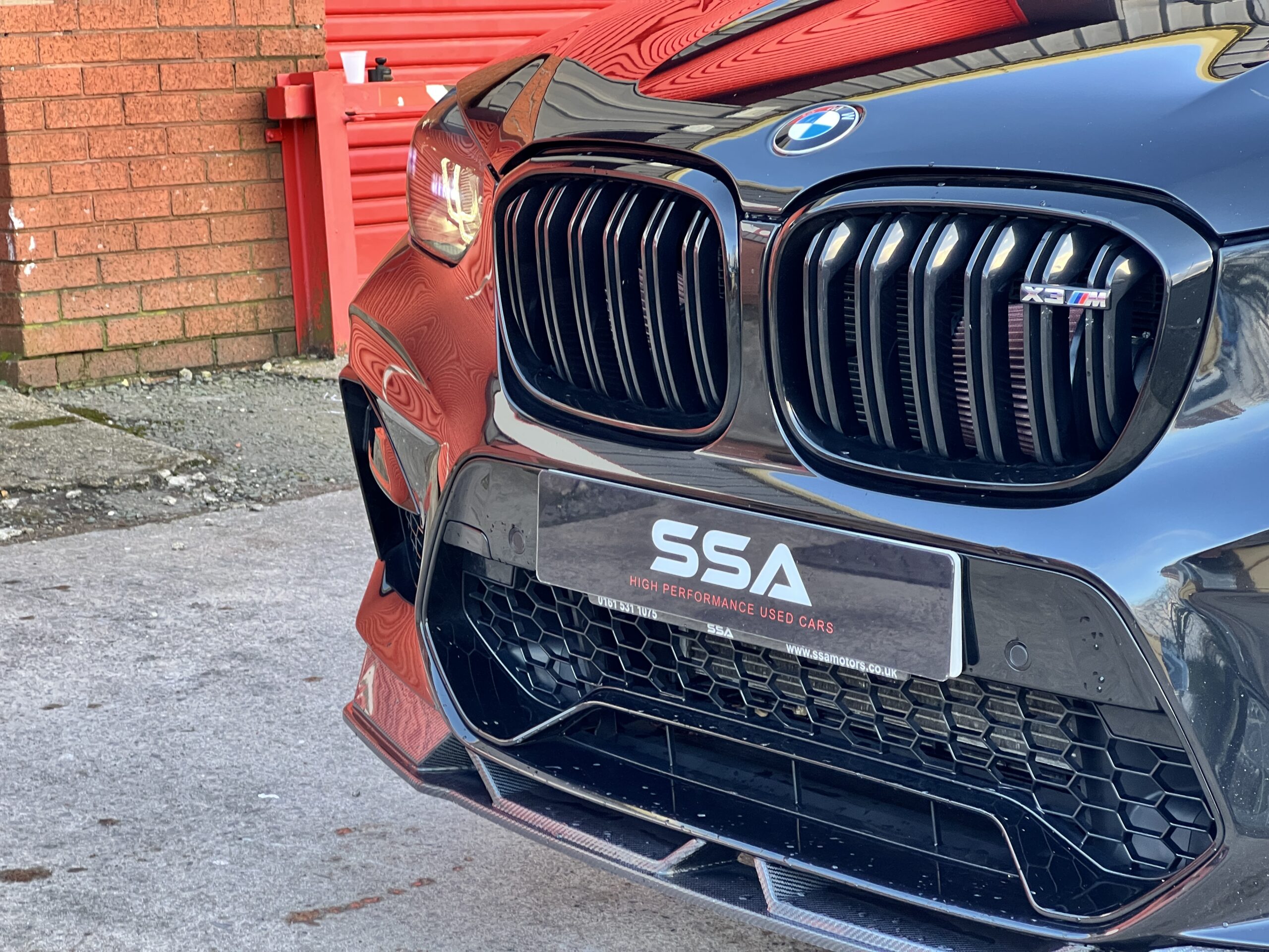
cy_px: 476
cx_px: 634
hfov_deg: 25.3
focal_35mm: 77
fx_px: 2823
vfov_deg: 19.1
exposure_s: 1/63
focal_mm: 9
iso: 160
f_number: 2.8
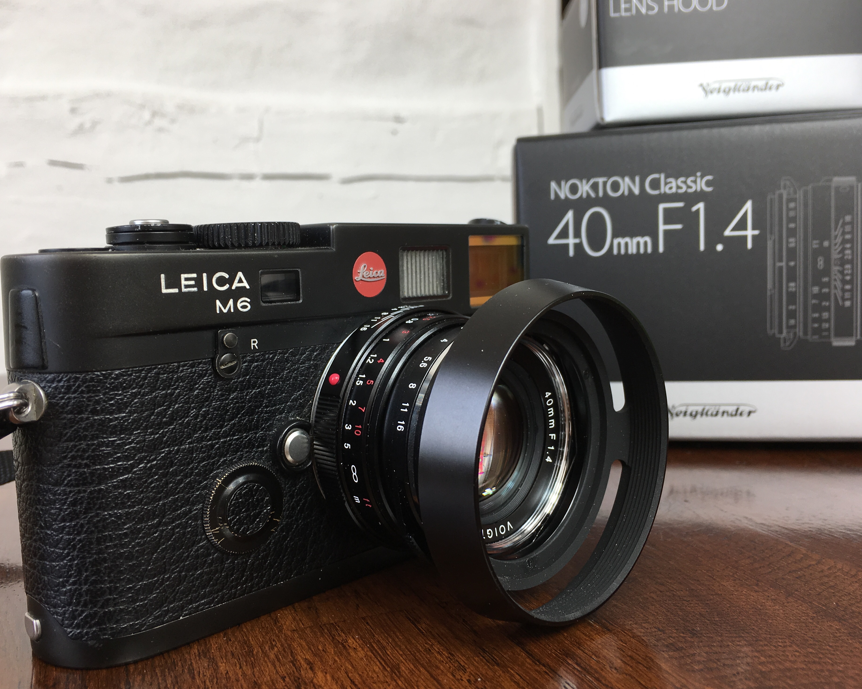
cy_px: 346
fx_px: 791
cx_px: 402
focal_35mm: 31
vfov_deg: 47.1
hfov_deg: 57.1
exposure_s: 1/120
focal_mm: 4.15
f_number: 2.2
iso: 25
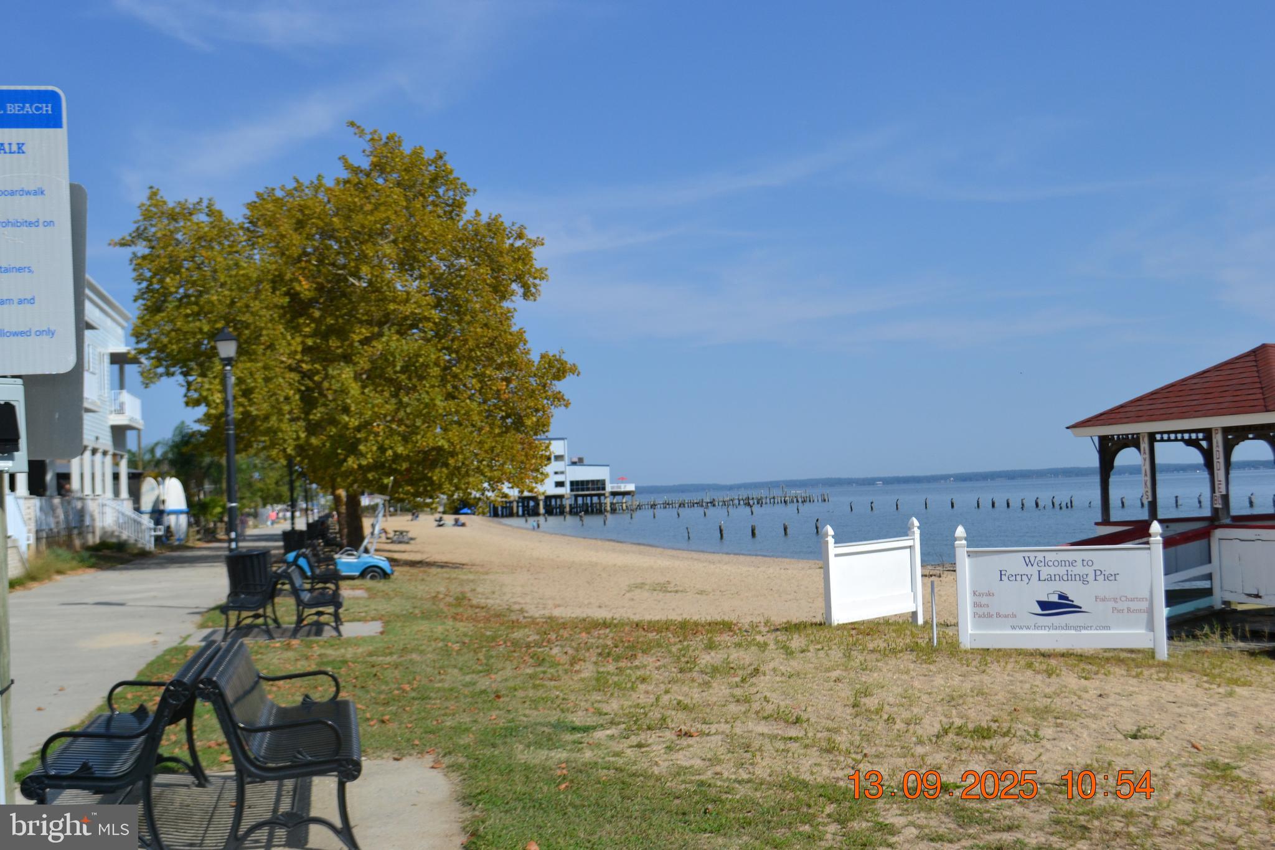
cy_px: 425
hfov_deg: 49.6
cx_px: 638
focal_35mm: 39
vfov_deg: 34.2
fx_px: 1381
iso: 360
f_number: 7.1
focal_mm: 26
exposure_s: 1/2000
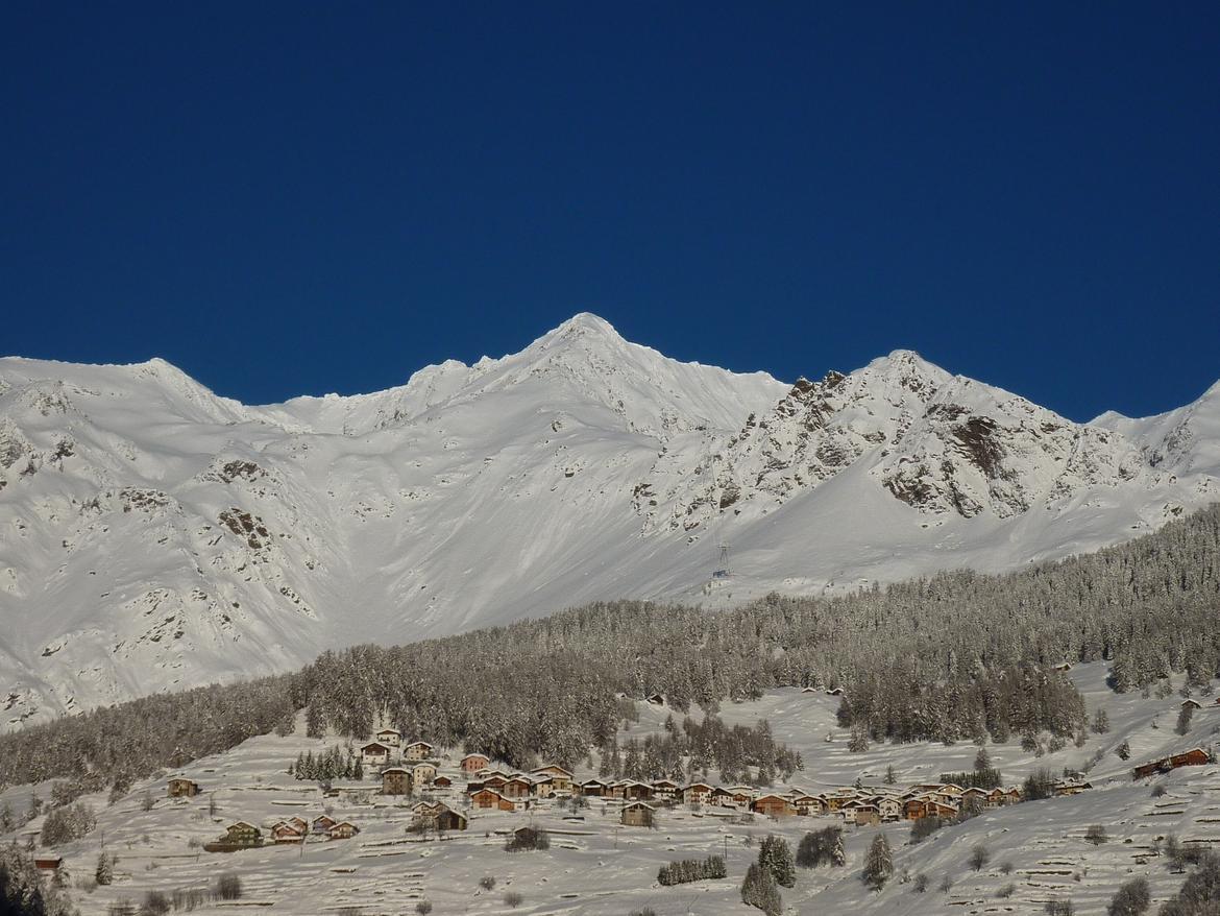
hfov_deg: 18.2
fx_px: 3807
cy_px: 458
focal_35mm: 108
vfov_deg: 13.7
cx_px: 610
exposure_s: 1/1300
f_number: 6.3
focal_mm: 14.7
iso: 80
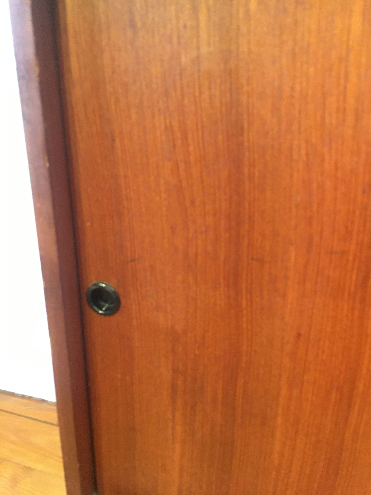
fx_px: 414
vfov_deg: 61.7
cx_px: 186
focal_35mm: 29
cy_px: 248
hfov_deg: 48.2
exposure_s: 1/20
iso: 200
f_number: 2.2
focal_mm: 4.15
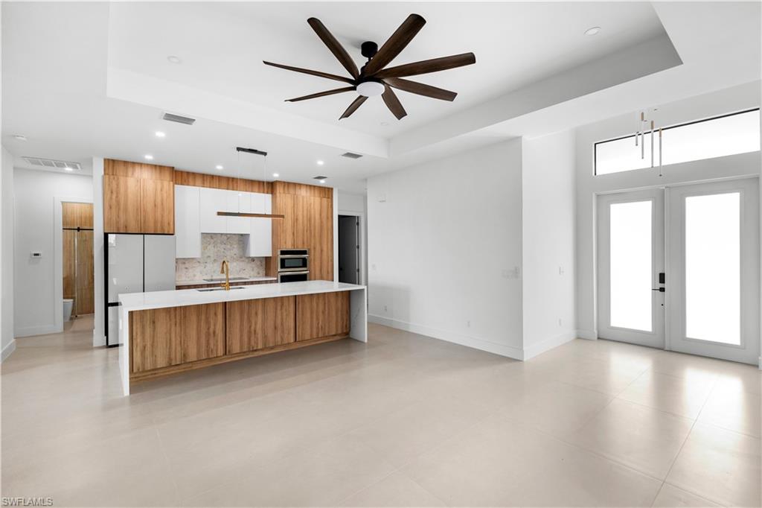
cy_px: 254
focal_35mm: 16
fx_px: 339
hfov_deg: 96.8
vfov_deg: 73.7
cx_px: 381
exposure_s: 1/60
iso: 160
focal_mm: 16
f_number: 4
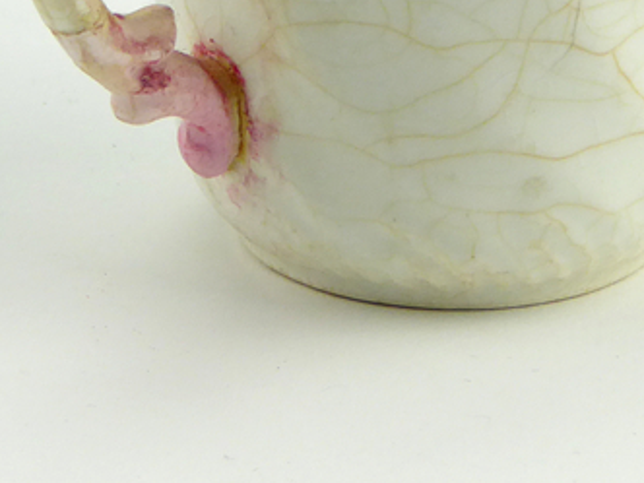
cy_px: -188
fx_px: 4707
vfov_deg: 5.8
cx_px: 435
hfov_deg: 7.8
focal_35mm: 253
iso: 200
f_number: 5.6
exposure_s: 1/80
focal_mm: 15
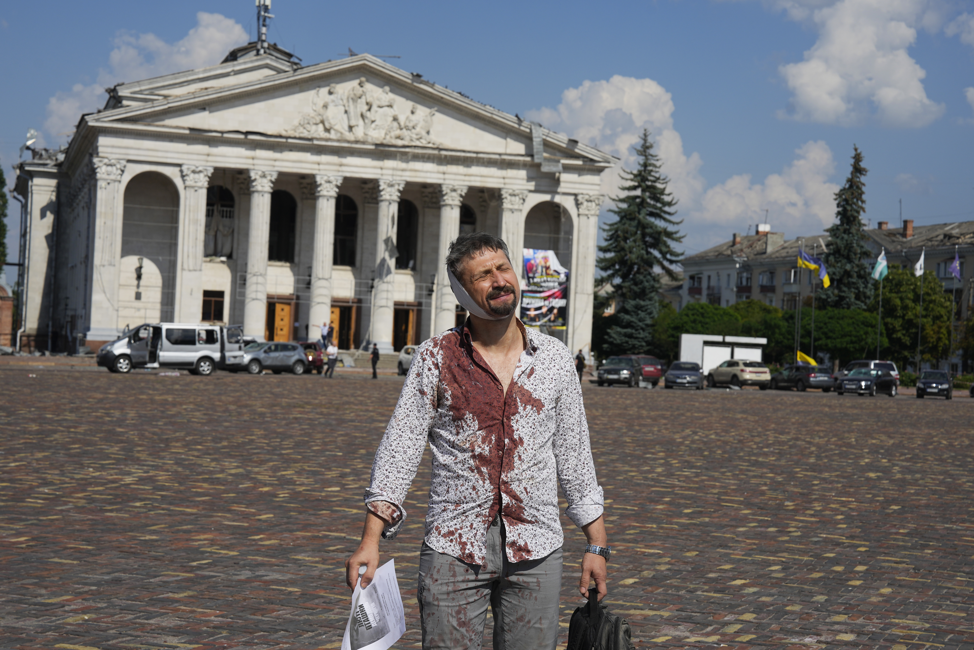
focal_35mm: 70
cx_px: 487
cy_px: 325
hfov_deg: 28.8
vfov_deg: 19.5
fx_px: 1894
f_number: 9
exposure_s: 1/1000
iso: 160
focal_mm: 70
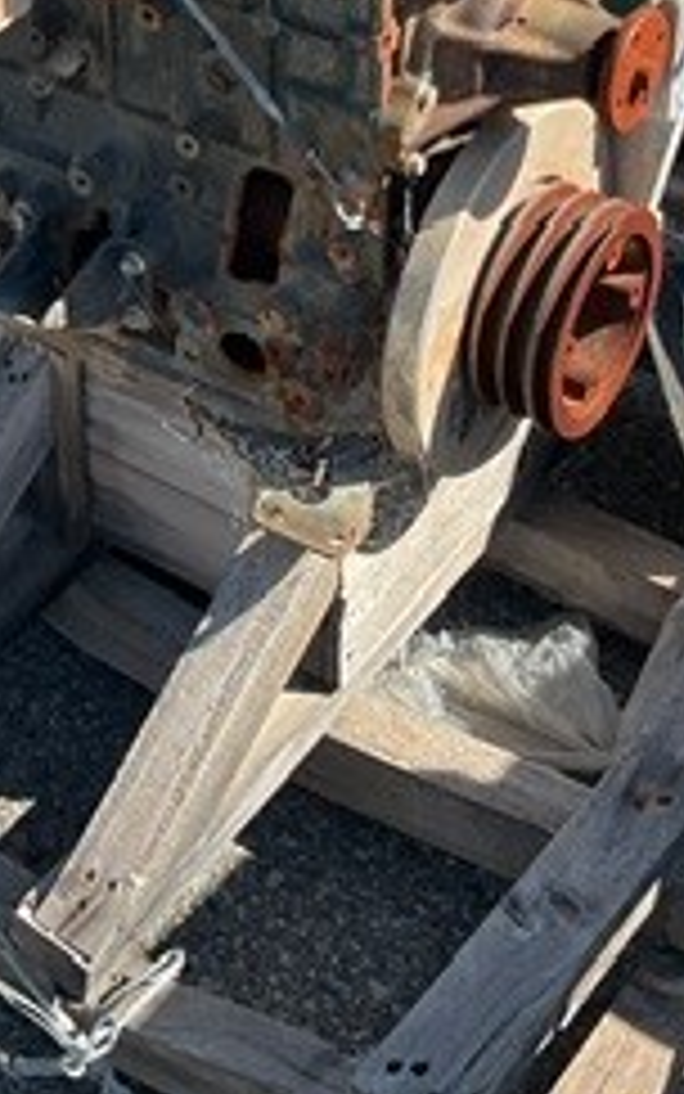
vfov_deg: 24.5
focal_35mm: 81
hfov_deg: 16.0
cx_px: 112
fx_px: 2414
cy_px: 45
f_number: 1.8
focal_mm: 3
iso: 16
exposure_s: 1/666
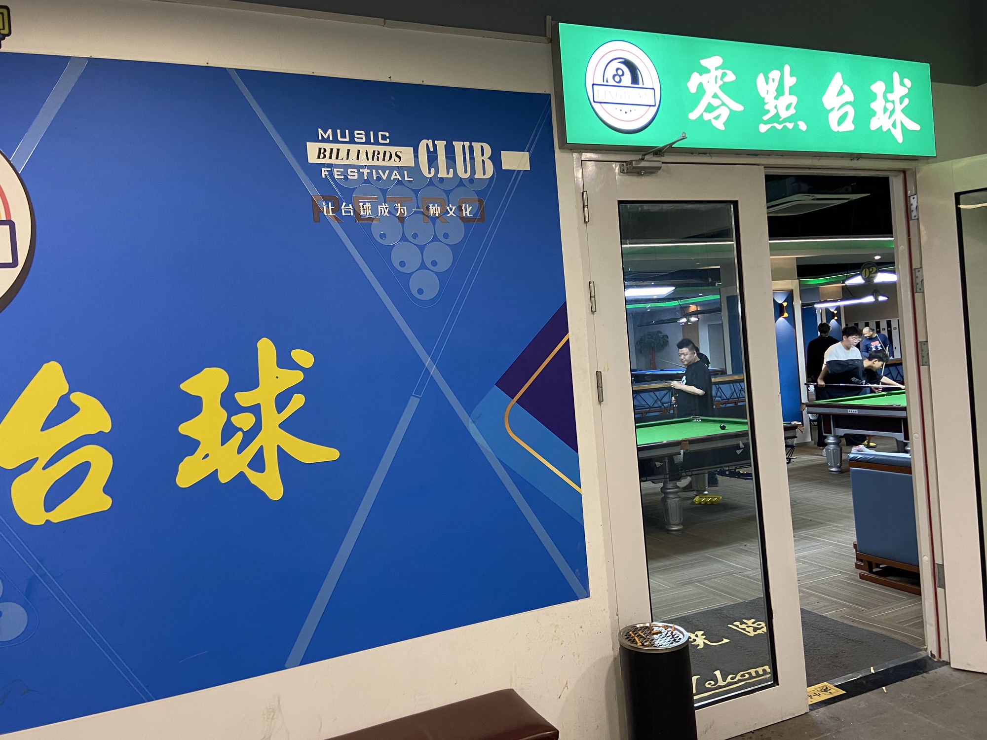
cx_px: 494
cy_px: 370
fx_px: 741
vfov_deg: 53.1
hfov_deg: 67.3
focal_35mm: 26
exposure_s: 1/50
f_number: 1.8
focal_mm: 4.25
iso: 160
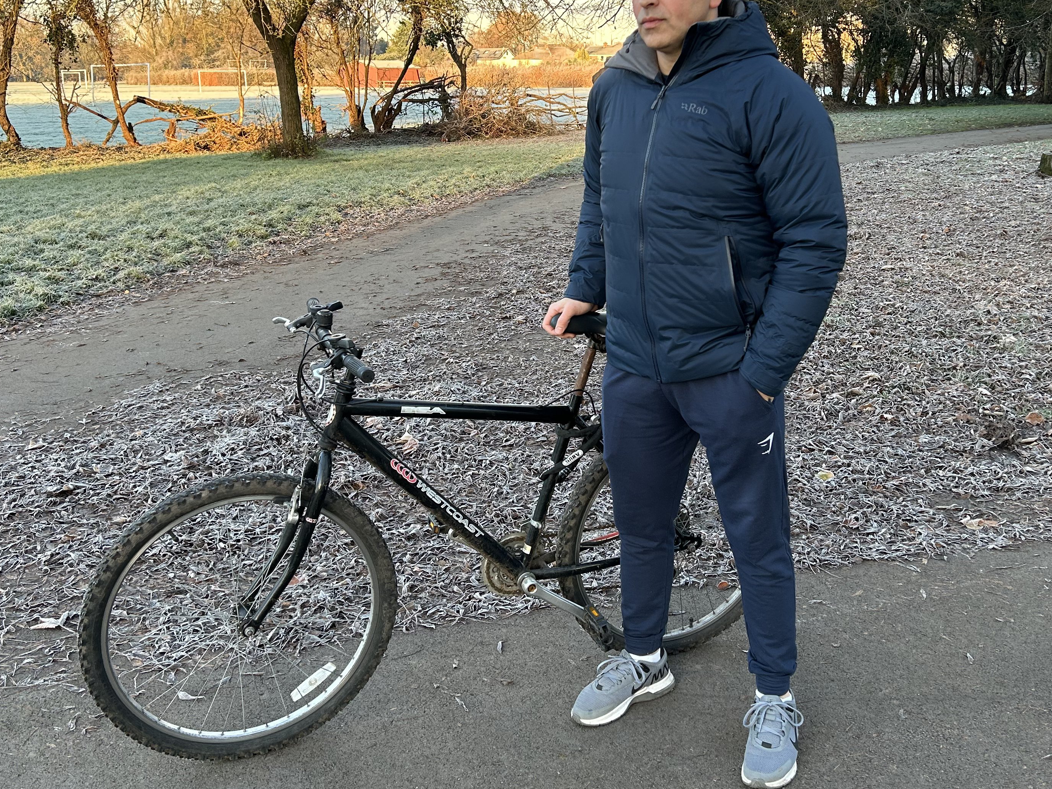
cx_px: 593
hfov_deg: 48.9
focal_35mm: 38
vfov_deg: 37.5
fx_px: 1155
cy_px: 296
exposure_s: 1/200
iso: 40
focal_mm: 5.7
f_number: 1.5
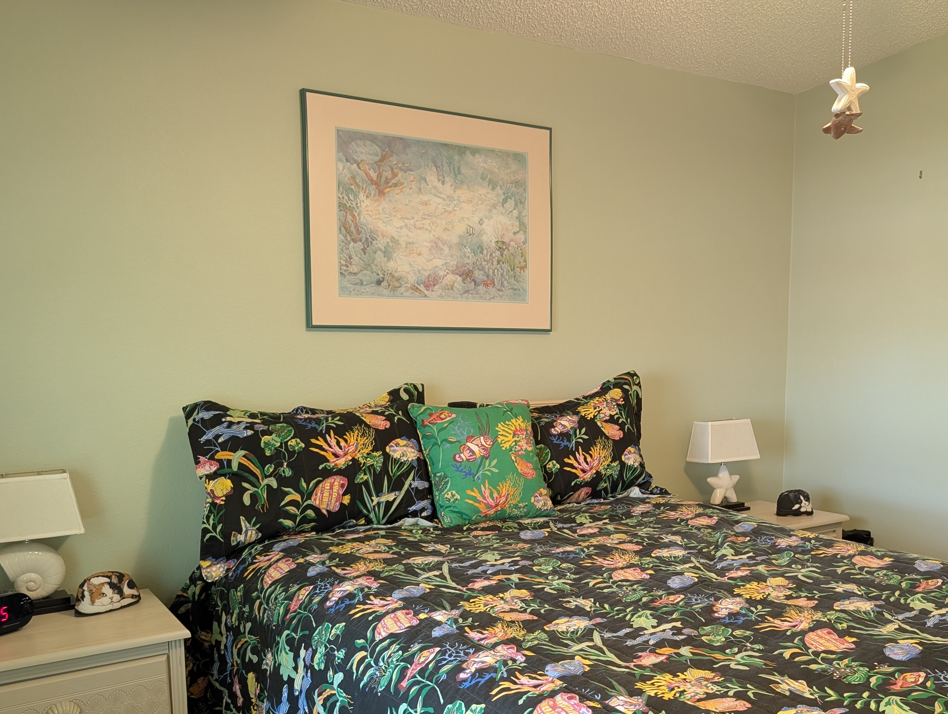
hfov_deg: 53.3
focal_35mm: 34
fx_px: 932
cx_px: 597
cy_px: 451
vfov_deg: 41.5
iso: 194
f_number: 1.68
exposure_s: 1/24
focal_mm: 6.9
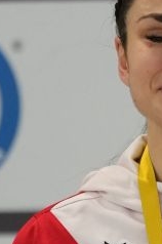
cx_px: 206
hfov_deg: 0.9
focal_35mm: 1515
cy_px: 208
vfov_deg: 1.4
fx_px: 10255
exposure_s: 1/500
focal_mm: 200
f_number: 2.8
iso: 1600
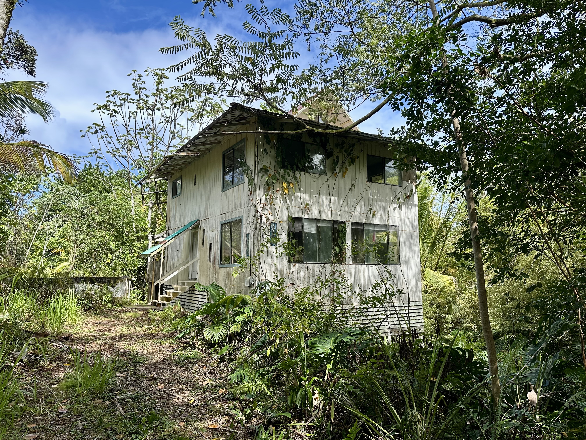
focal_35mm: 24
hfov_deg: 71.6
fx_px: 406
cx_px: 293
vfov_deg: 56.8
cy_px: 220
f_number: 1.78
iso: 80
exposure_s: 1/1212
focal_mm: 6.86
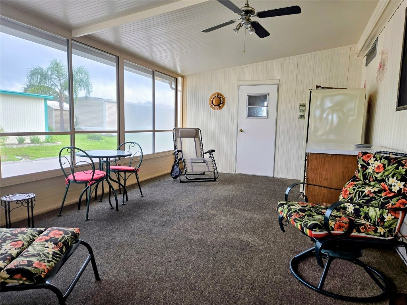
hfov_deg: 73.9
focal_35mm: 23
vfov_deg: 58.9
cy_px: 152
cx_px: 204
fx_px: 270
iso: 25
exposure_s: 1/273
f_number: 1.8
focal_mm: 5.4
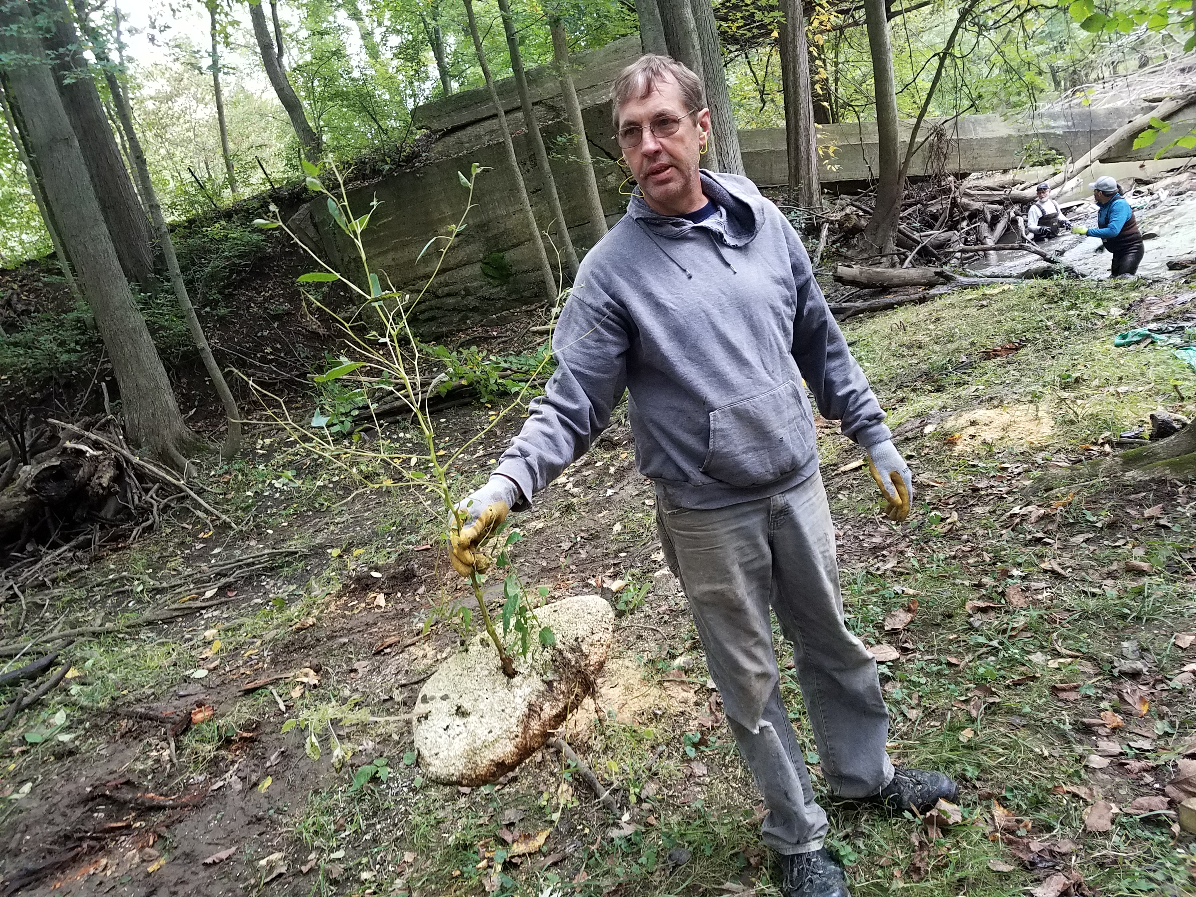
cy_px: 448
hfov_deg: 67.3
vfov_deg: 53.1
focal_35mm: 26
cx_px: 598
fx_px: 898
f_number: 1.7
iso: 125
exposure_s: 1/60
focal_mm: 4.2
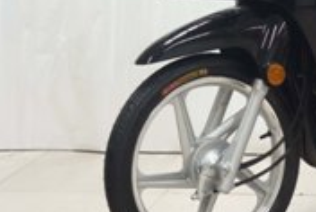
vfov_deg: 10.4
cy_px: 30
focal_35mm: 132
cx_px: 341
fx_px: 1161
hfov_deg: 15.1
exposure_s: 2.5
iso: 80
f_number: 6.3
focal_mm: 19.31
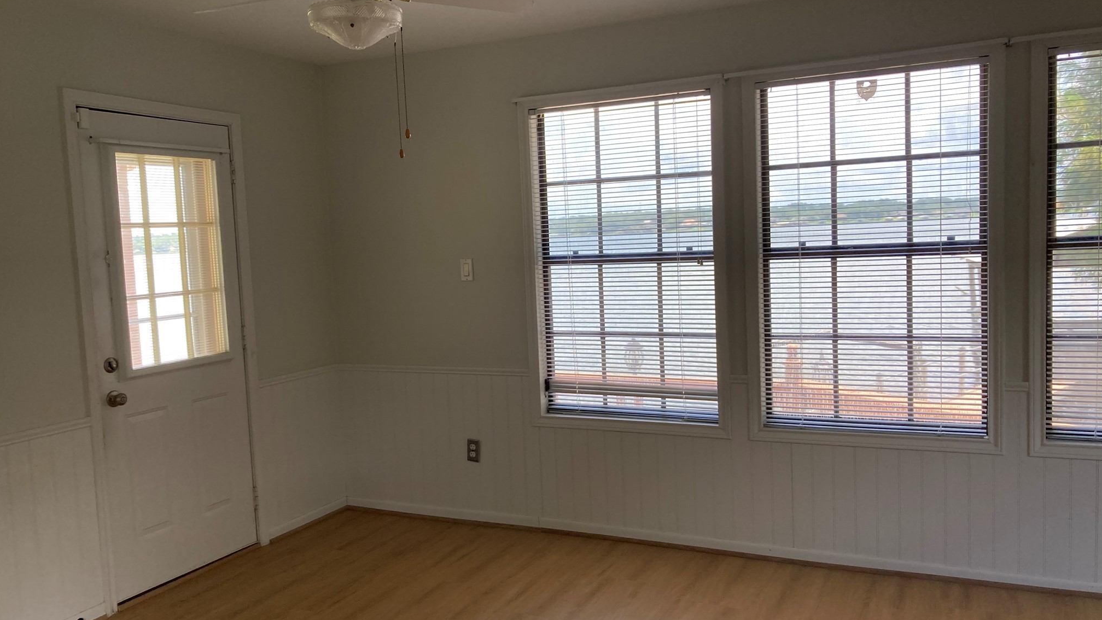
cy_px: 324
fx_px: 906
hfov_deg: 62.6
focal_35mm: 31
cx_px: 550
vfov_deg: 37.8
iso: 50
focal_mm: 3.99
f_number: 1.8
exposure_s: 1/121
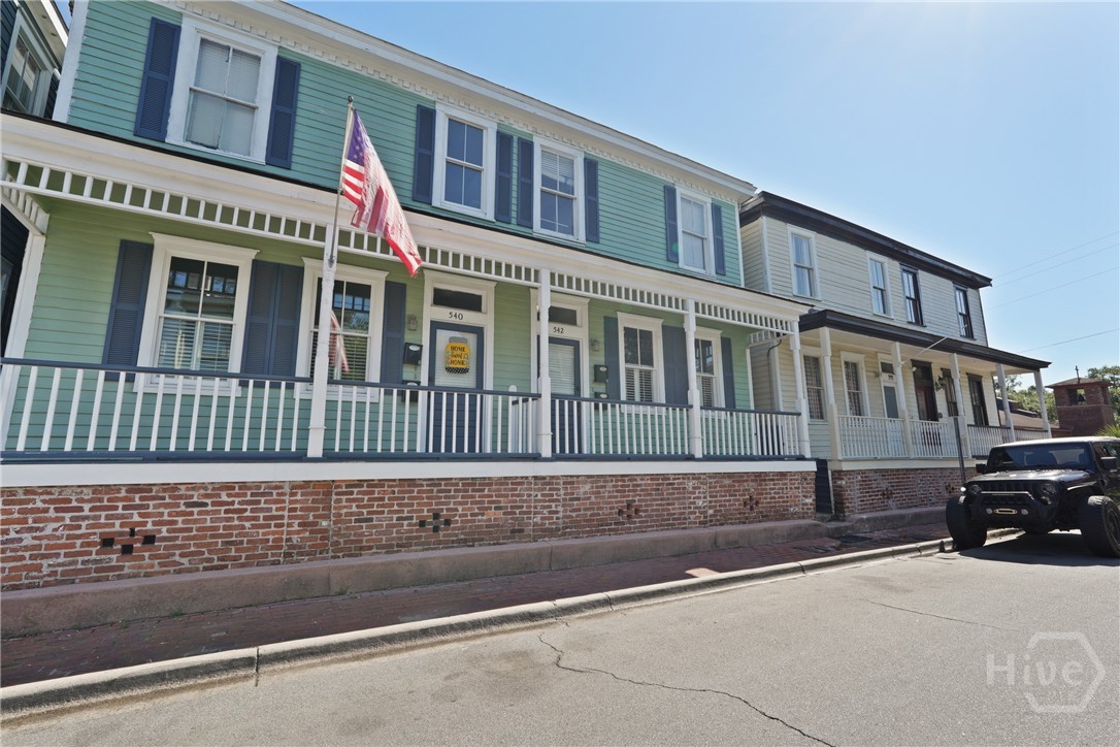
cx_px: 560
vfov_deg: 72.1
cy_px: 374
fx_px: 513
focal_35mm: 16
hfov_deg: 95.0
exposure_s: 1/100
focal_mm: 16.5
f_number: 9
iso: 320
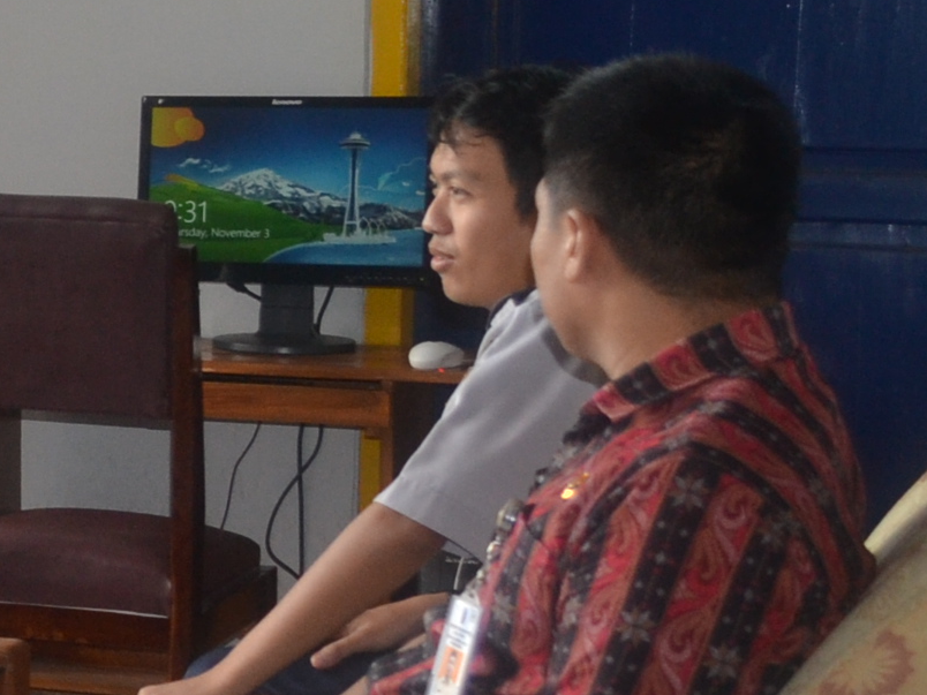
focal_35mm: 124
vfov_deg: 12.0
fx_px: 3321
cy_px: 324
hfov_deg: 14.2
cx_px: -717
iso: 400
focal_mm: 20
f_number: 4
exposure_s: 1/100
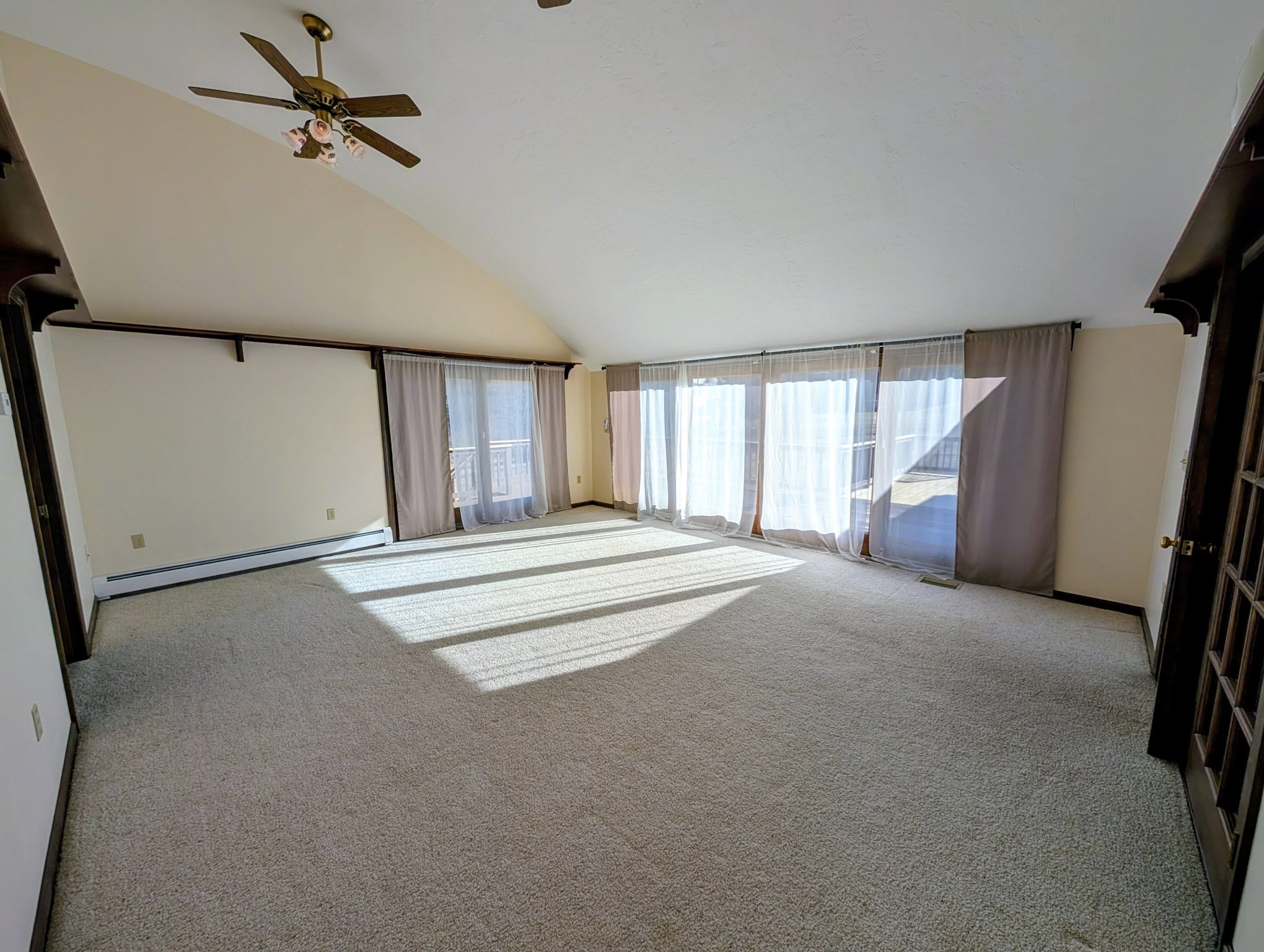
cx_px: 632
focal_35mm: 12
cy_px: 476
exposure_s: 1/1429
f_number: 1.7
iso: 55
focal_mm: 2.02
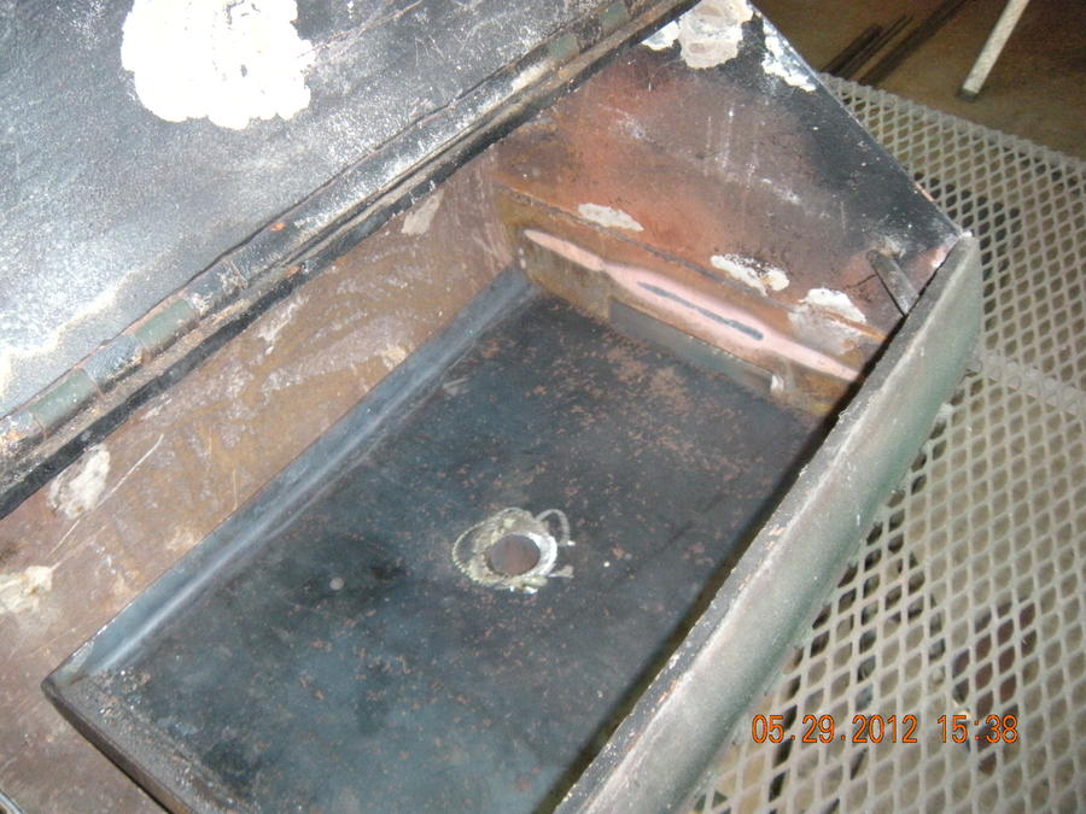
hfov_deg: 52.6
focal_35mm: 35
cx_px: 543
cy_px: 407
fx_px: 1098
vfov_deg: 40.7
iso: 400
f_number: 3.8
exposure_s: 1/60
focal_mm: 5.9
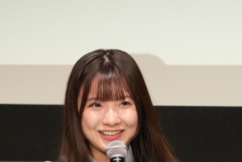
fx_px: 5153
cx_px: 183
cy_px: 251
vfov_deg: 1.8
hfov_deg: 2.7
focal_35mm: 766
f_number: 6.3
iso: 3200
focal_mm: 237
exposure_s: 1/250
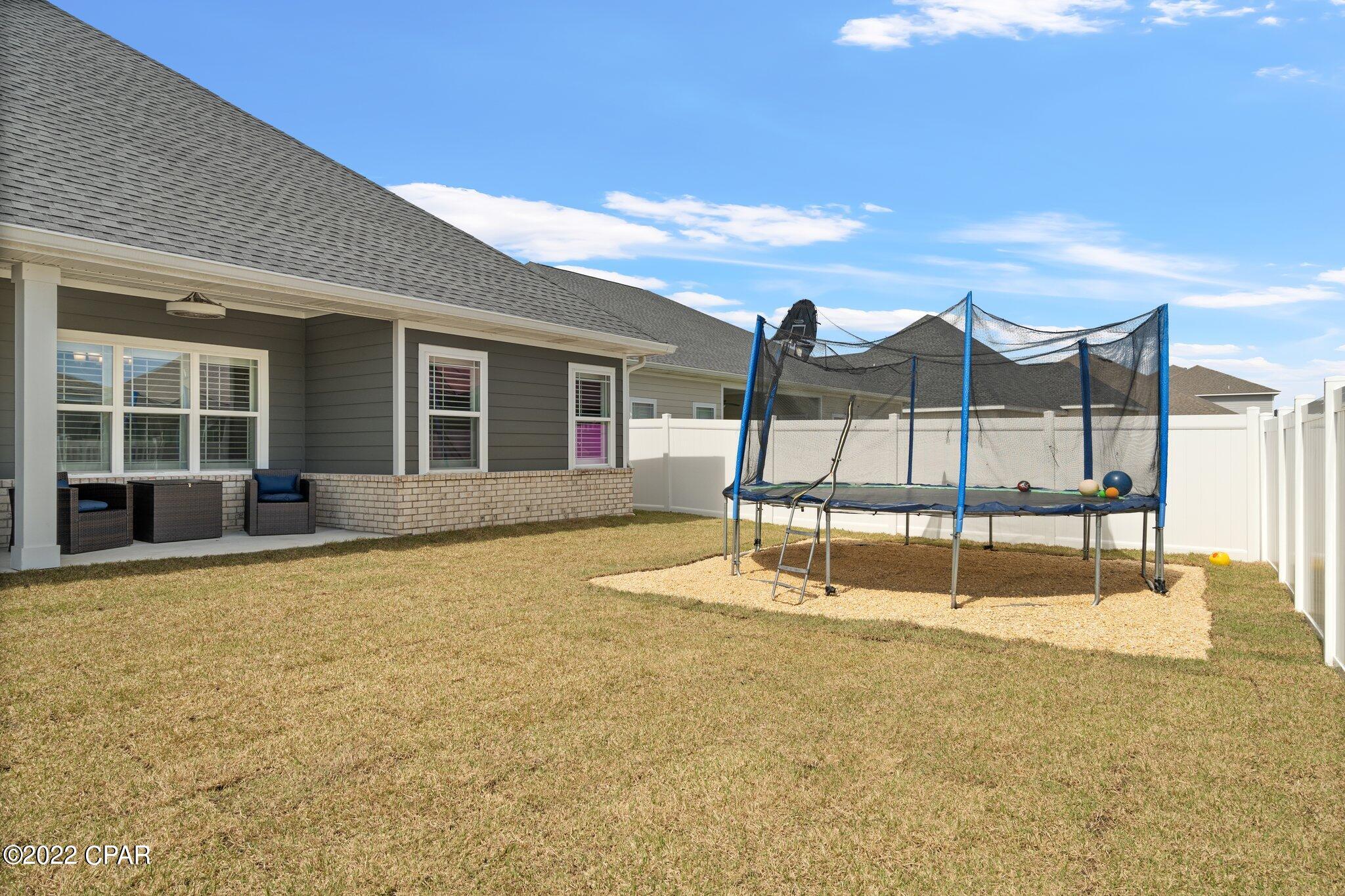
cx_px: 672
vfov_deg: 59.5
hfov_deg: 81.2
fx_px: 784
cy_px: 448
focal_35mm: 21
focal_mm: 21
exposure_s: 1/160
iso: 400
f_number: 9
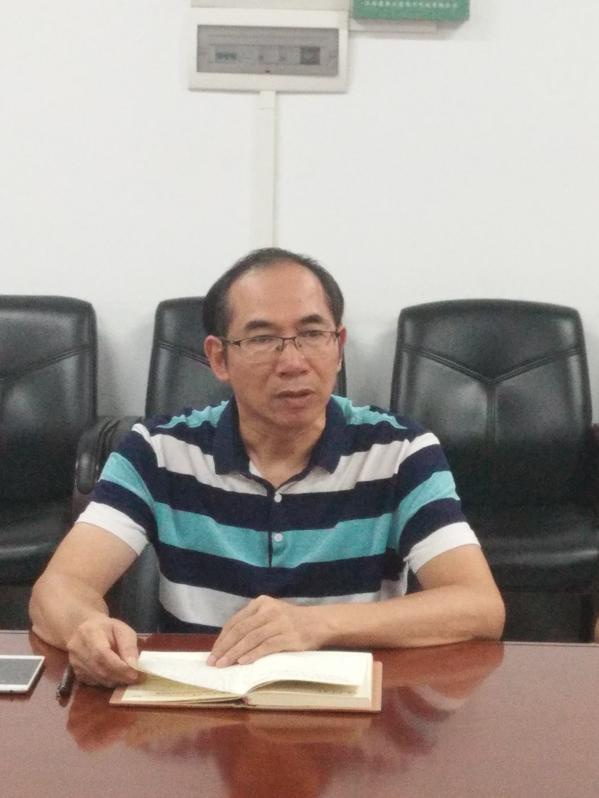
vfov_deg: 79.0
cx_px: 300
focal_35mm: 21
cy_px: 399
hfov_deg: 63.4
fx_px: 485
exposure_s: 1/33.3
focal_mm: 3.66
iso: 300
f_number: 2.2
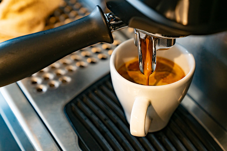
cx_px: 114
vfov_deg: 19.4
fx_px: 441
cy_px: 76
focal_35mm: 70
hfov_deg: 28.9
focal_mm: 70
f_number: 5
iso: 800
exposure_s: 1/160
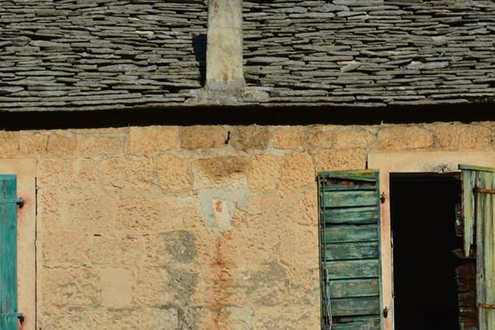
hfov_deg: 6.2
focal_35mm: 332
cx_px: 119
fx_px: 4567
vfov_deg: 4.1
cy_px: 44
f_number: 10
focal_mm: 80
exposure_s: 1/250
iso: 200
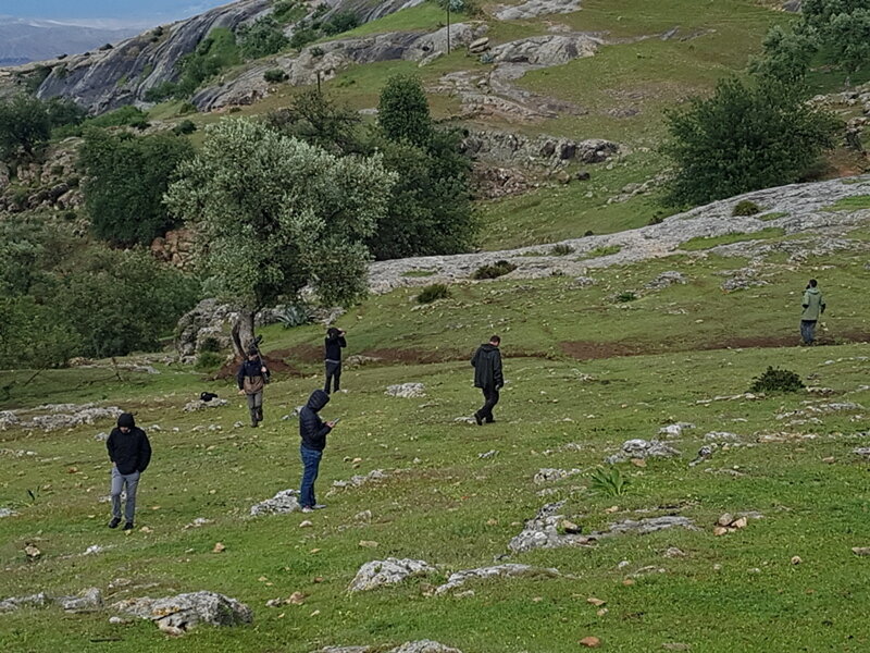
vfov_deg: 53.1
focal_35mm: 26
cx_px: 435
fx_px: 653
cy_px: 326
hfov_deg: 67.3
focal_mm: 4.2
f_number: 1.7
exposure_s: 1/2064
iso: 50
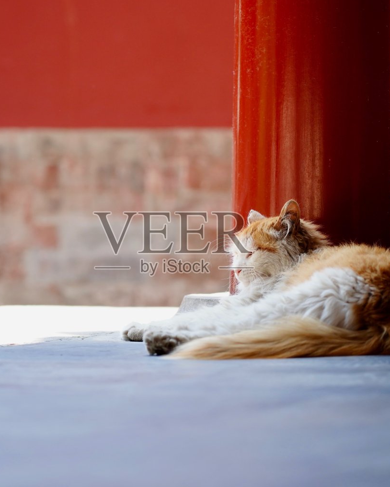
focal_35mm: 155
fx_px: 2236
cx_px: 174
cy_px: 244
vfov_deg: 12.4
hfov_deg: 10.0
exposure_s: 1/640
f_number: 4
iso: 500
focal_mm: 105
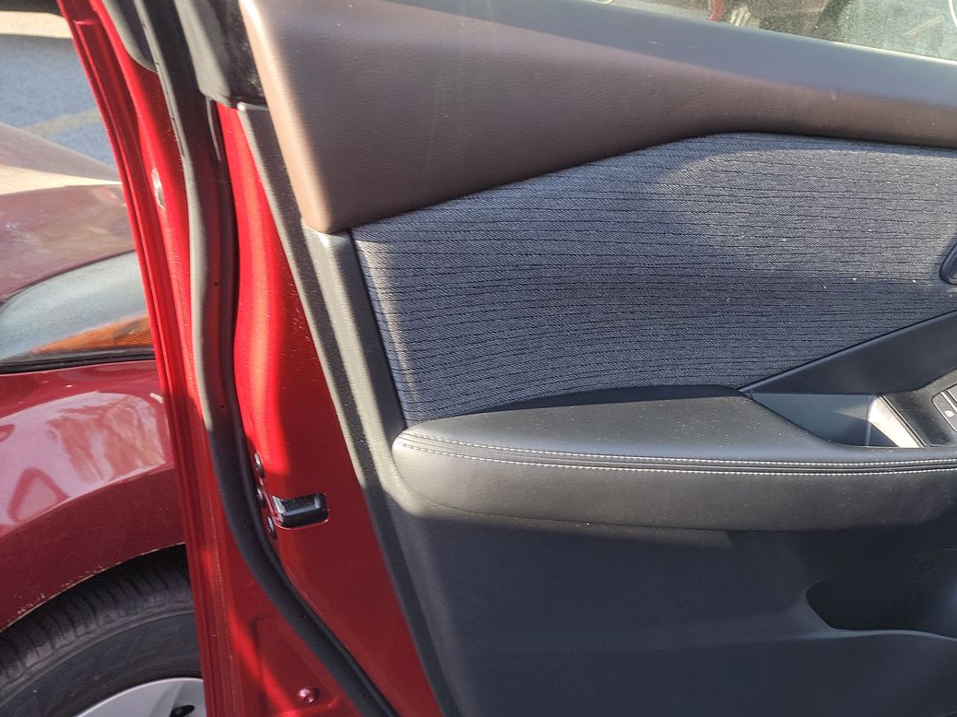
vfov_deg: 38.6
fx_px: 1023
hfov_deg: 48.0
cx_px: 733
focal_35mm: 37
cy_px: 416
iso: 54
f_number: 1.8
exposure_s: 1/59
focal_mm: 6.7
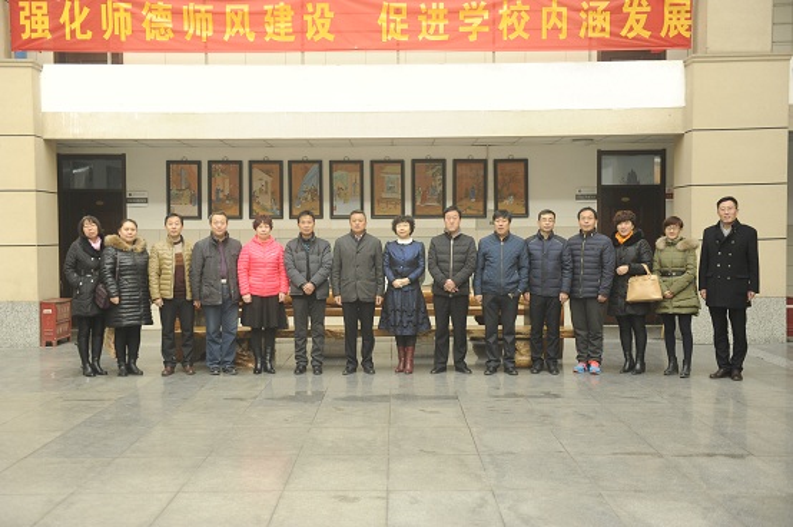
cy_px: 264
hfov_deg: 43.6
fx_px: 990
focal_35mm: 45
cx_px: 396
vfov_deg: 29.8
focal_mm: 45
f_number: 2.8
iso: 320
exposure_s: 1/80
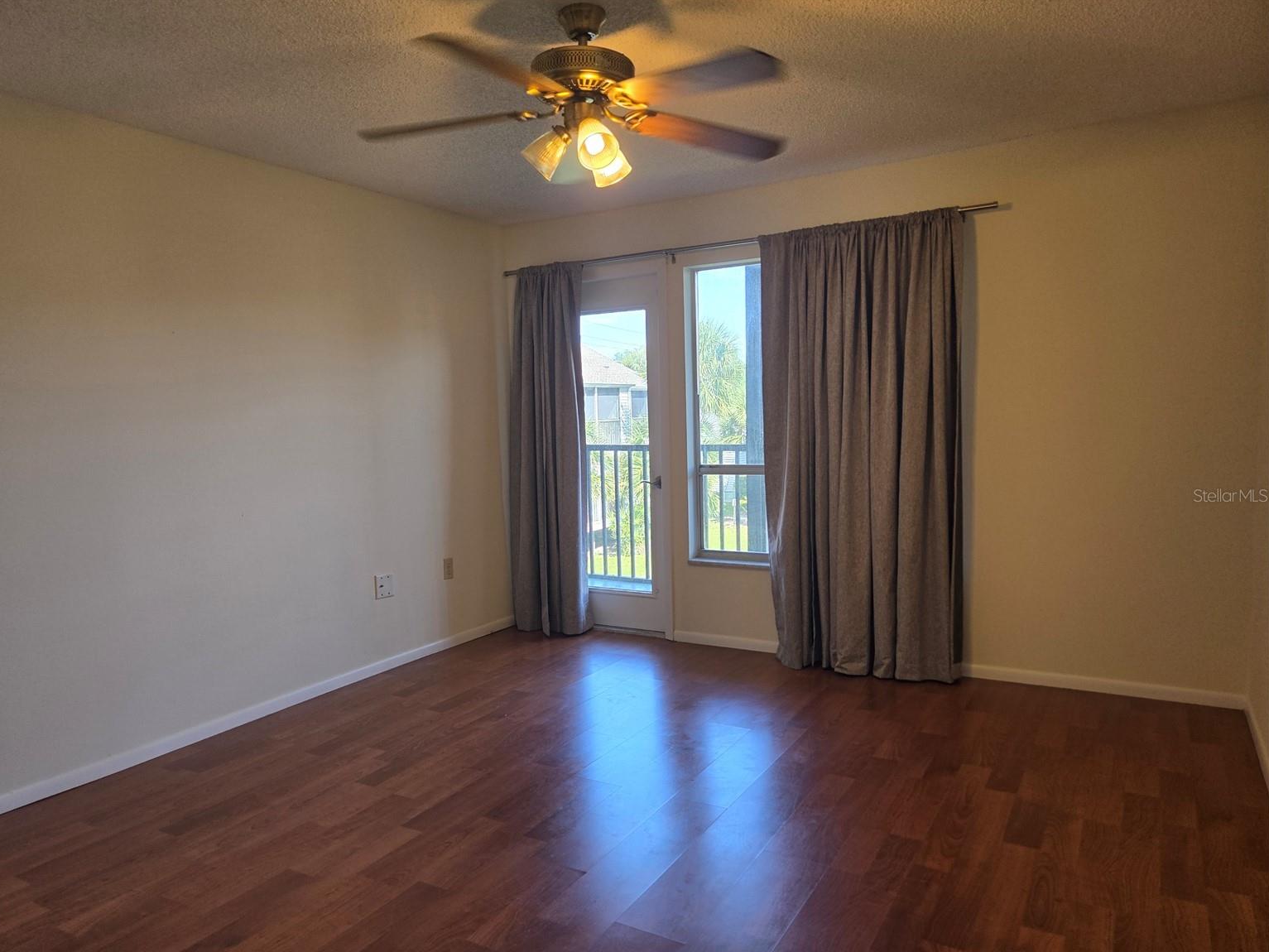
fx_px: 880
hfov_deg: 71.6
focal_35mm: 24
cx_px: 609
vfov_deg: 56.8
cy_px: 495
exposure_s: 1/120
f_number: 1.8
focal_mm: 5.4
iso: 100
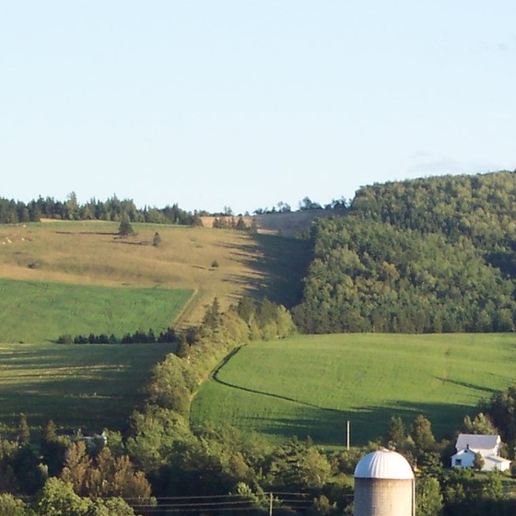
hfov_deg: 8.1
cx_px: 457
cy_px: 440
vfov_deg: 8.1
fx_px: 3643
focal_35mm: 216
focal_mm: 18.7
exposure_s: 1/90
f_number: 8
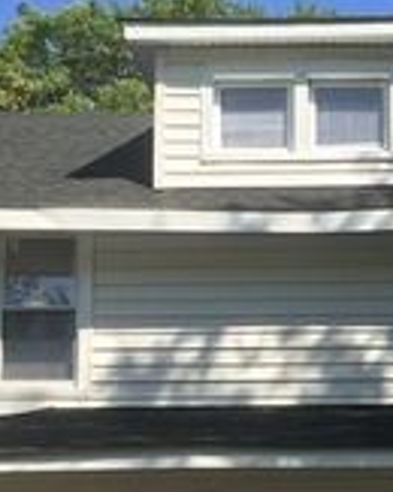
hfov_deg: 17.5
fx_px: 1267
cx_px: 317
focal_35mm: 87
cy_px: 487
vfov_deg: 21.3
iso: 25
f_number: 2.2
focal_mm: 4.15
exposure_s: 1/1083
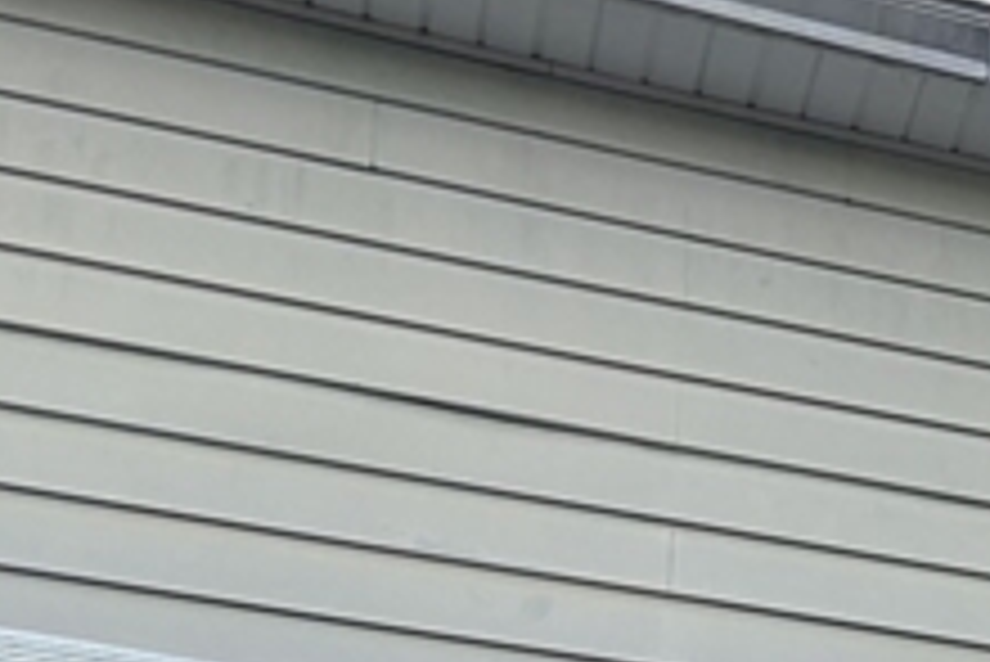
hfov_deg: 14.2
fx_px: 3467
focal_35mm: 126
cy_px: 1274
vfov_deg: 10.2
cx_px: 1850
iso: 50
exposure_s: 1/3650
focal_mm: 5.96
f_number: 1.6
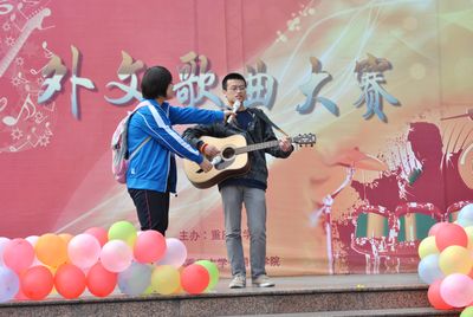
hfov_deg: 24.6
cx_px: 236
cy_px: 158
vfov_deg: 16.6
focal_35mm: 82
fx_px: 1086
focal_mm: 55
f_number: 11
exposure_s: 1/400
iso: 800
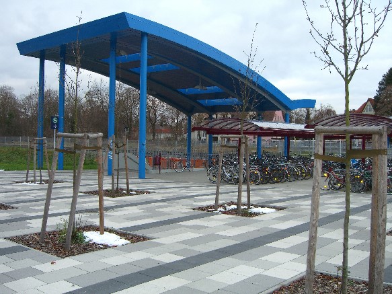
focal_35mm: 38
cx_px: 196
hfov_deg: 49.0
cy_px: 147
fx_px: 430
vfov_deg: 37.7
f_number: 2.8
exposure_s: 1/80
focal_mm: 7.9
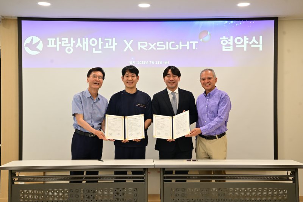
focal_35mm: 48
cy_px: 101
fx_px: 404
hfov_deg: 41.1
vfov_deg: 28.1
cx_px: 152
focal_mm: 48
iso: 1600
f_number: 5.6
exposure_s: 1/125
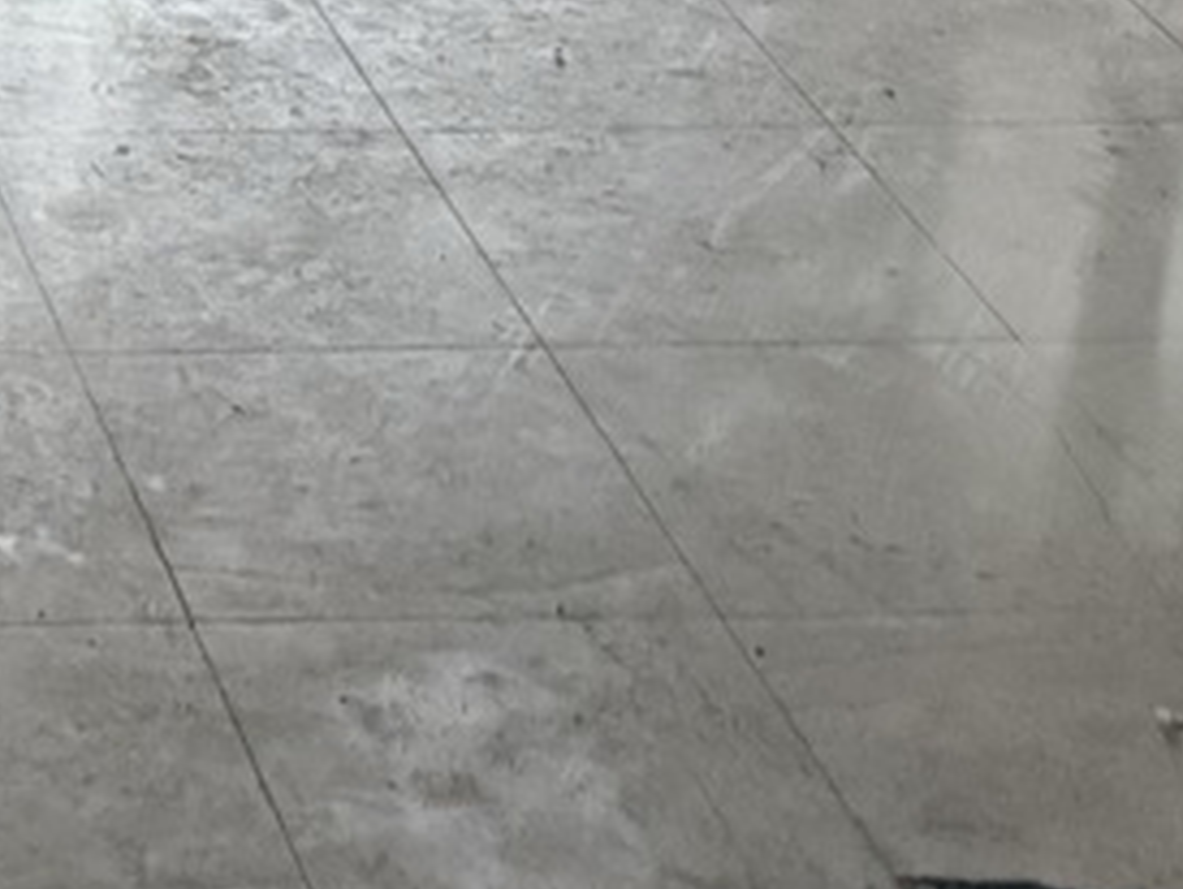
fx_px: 4310
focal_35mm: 126
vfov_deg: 10.3
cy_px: -1213
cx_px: -928
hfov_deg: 13.9
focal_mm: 6.76
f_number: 1.78
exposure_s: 1/58
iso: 800
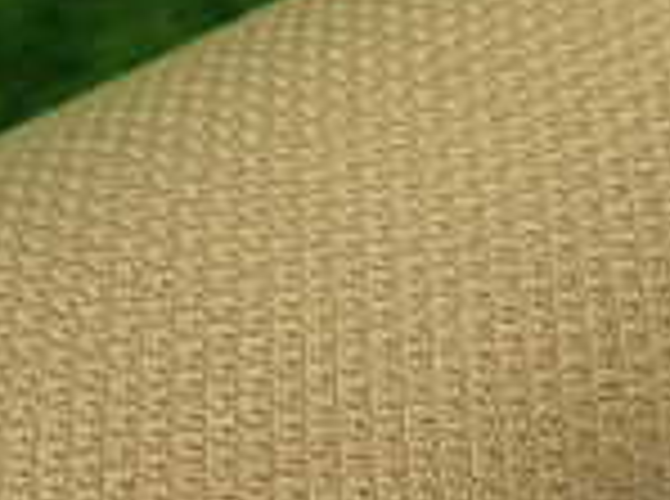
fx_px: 1950
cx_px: 616
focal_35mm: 101
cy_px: 446
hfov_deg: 19.1
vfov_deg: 14.4
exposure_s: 1/60
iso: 160
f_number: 2
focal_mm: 4.5
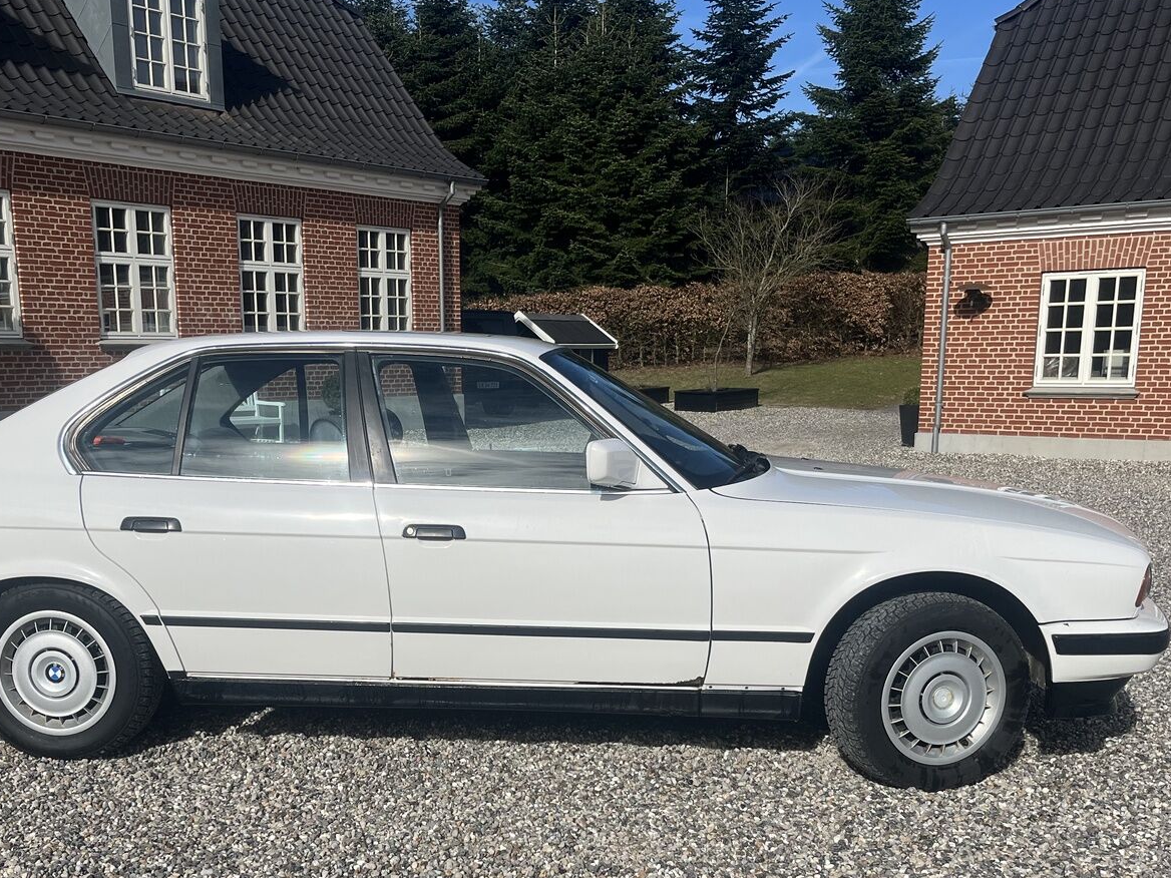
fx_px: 1285
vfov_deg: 37.2
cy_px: 612
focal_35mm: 38
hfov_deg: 48.8
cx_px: 505
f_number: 1.6
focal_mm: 5.1
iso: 50
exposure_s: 1/7353
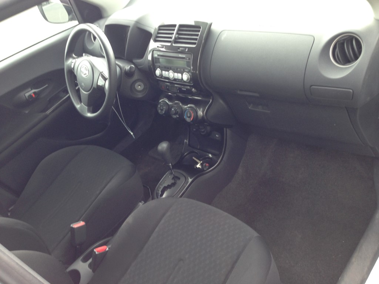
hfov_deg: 55.4
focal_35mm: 33
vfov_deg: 42.9
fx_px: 361
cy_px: 142
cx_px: 190
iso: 50
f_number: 2.4
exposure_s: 1/20
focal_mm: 4.12
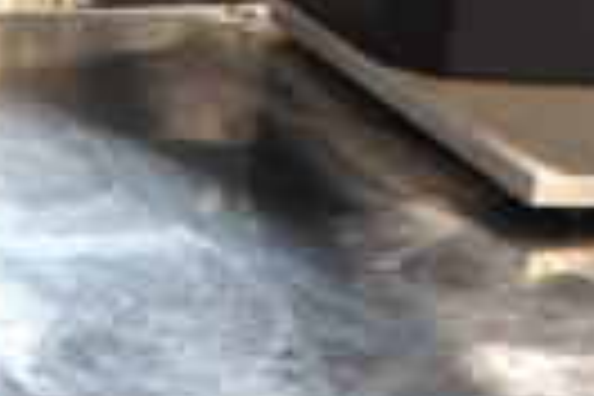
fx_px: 2062
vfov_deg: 10.1
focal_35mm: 125
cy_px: 806
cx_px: 441
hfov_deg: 16.3
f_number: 3.5
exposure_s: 1/30
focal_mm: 18
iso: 560
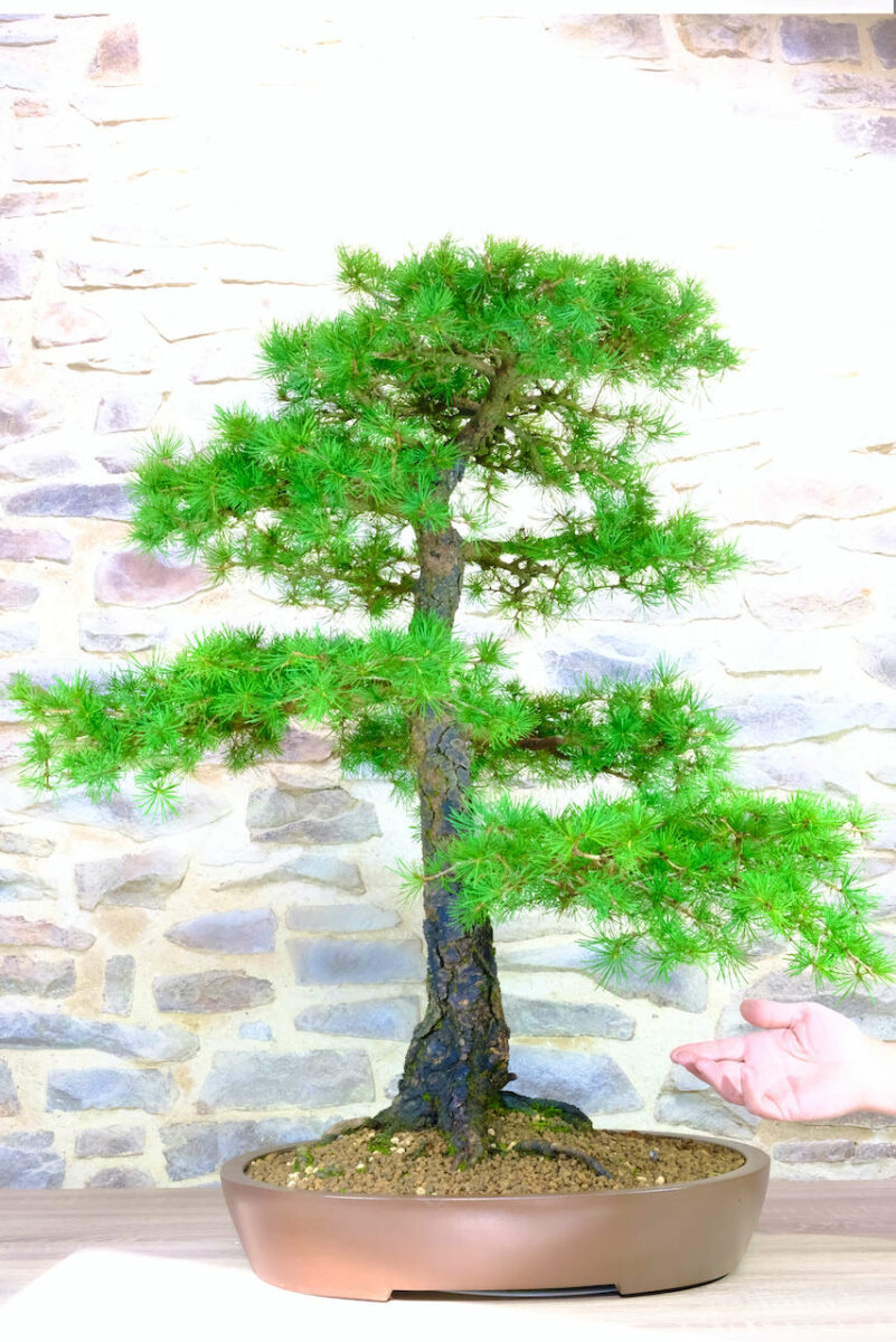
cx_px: 448
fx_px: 1753
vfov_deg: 41.9
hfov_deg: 28.7
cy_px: 671
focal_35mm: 47
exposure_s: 1/30
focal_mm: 31.5
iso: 3200
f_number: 13
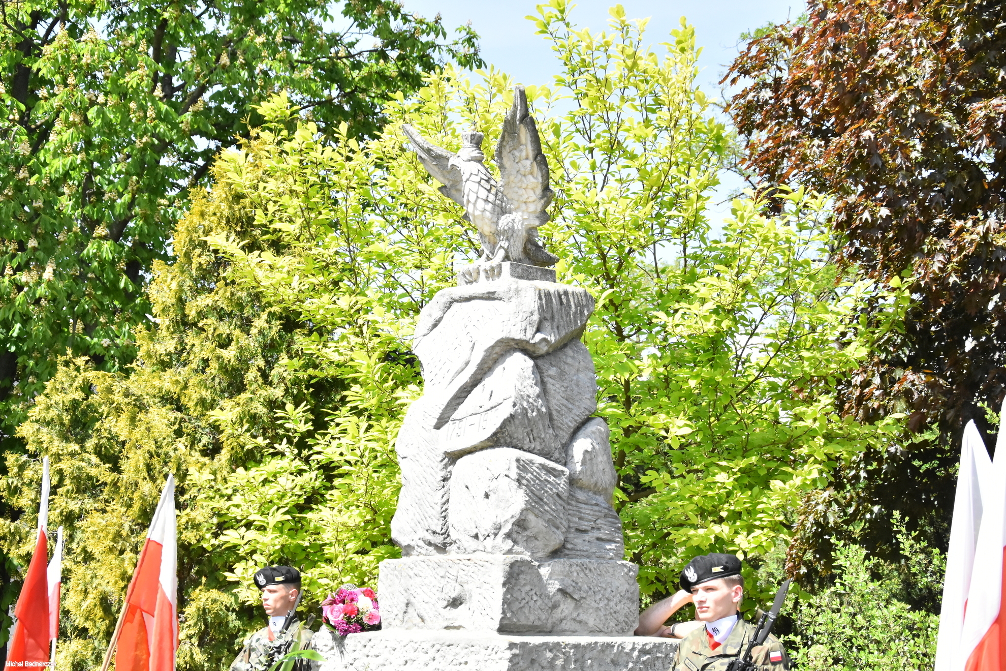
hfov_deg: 35.1
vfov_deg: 23.8
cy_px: 336
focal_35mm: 57
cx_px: 503
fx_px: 1593
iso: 3200
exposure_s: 1/8000
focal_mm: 38
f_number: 4.5
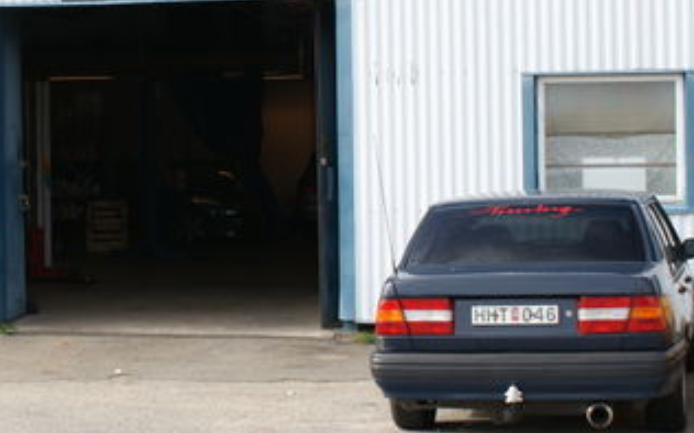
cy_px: 112
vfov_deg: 14.0
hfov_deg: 21.8
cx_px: 68
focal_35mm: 93
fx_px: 1758
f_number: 6.3
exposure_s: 1/100
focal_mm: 30
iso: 100
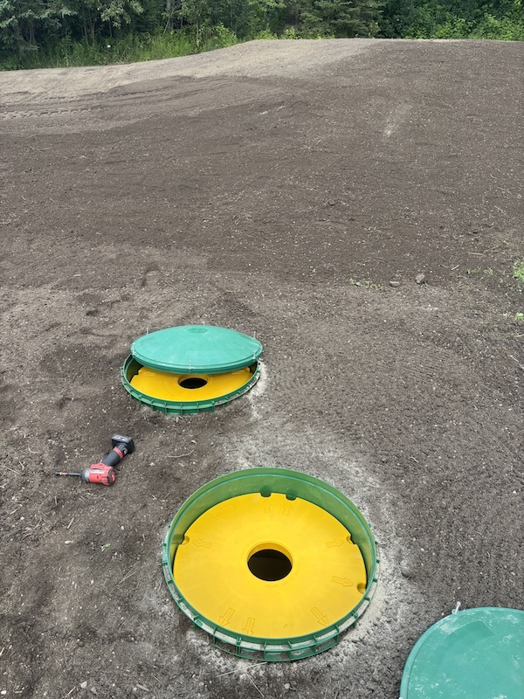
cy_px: 350
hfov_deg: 53.1
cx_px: 262
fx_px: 525
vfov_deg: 67.3
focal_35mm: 26
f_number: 1.6
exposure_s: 1/697
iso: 50
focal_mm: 5.96
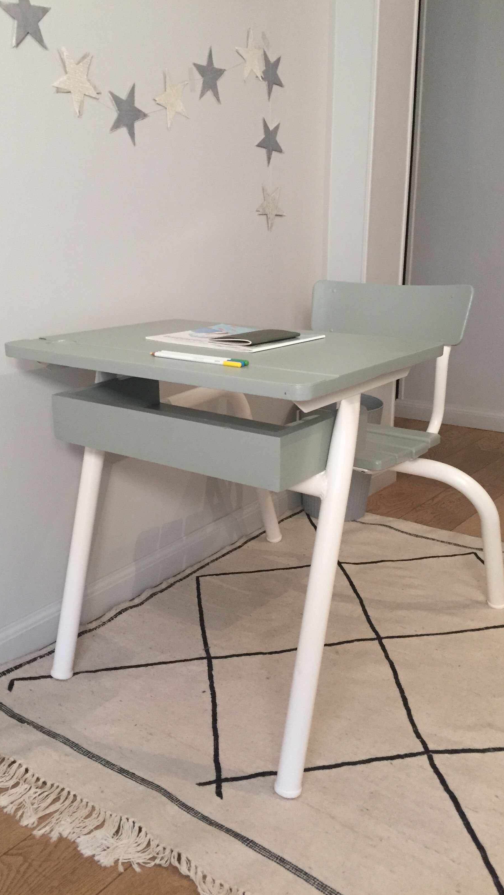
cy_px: 444
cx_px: 214
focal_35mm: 32
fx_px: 760
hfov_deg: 36.6
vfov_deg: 61.0
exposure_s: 1/33
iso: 200
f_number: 2.2
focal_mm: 4.15
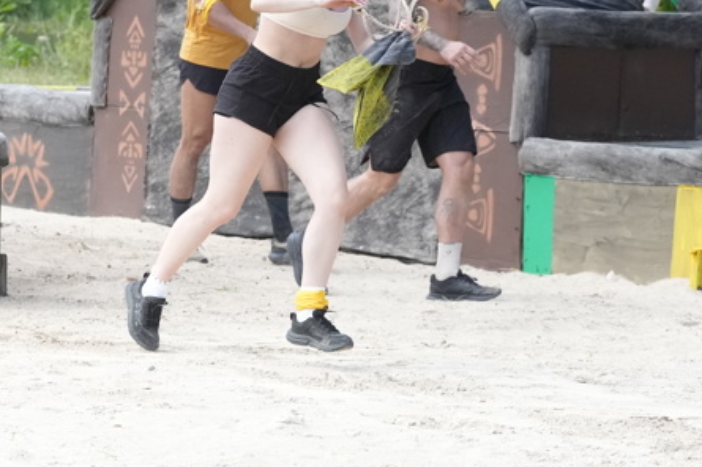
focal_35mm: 225
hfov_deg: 9.2
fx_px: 4384
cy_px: 129
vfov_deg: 6.1
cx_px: 279
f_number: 8
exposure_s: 1/8000
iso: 12800
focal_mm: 145
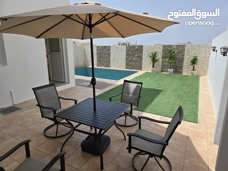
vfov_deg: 58.9
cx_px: 114
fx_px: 151
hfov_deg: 73.9
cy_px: 86
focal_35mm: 23
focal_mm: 5.4
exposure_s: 1/2921
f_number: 1.8
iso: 32
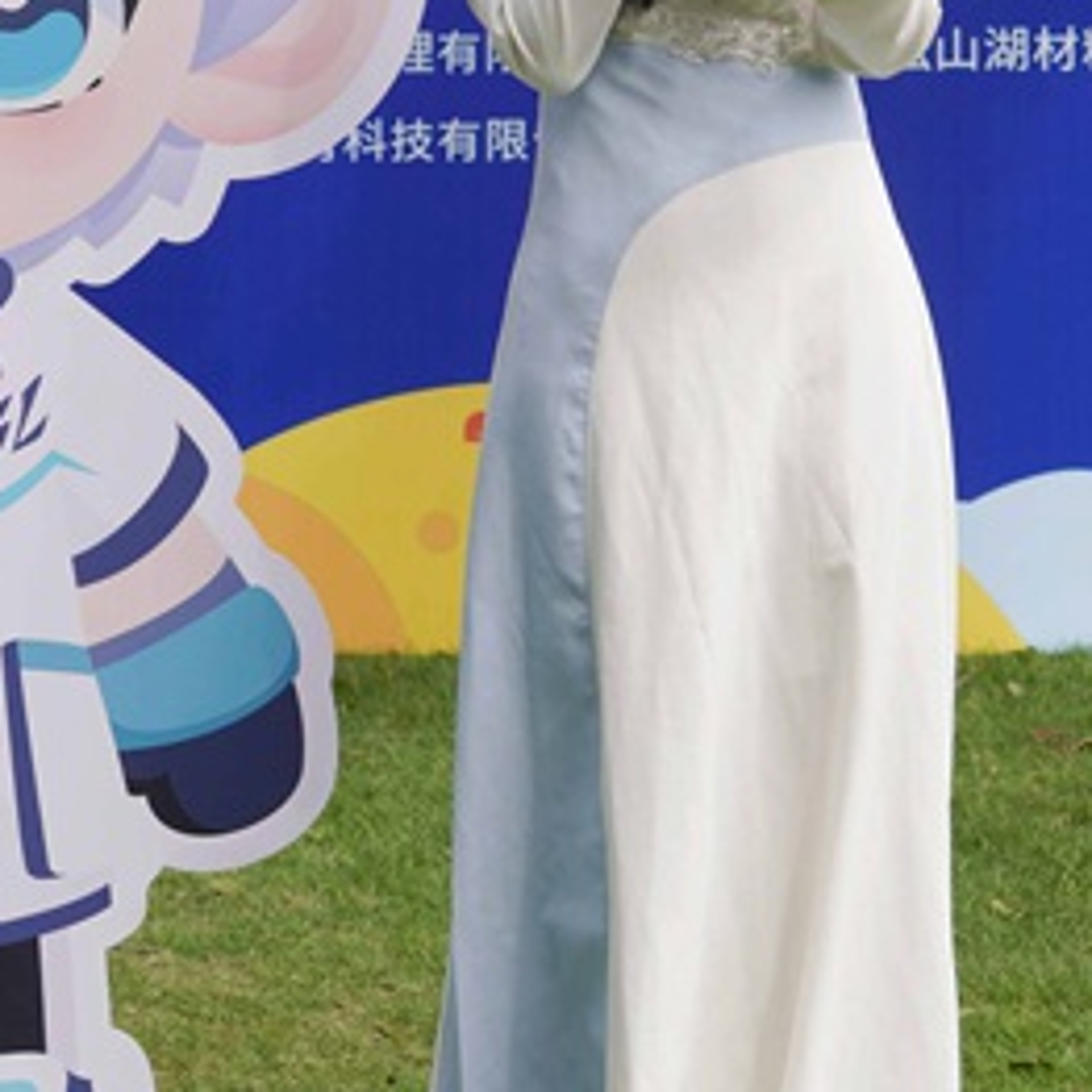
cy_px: -15
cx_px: 433
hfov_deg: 13.7
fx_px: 4527
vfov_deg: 13.6
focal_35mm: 127
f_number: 3.5
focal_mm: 25.5
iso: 100
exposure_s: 1/640
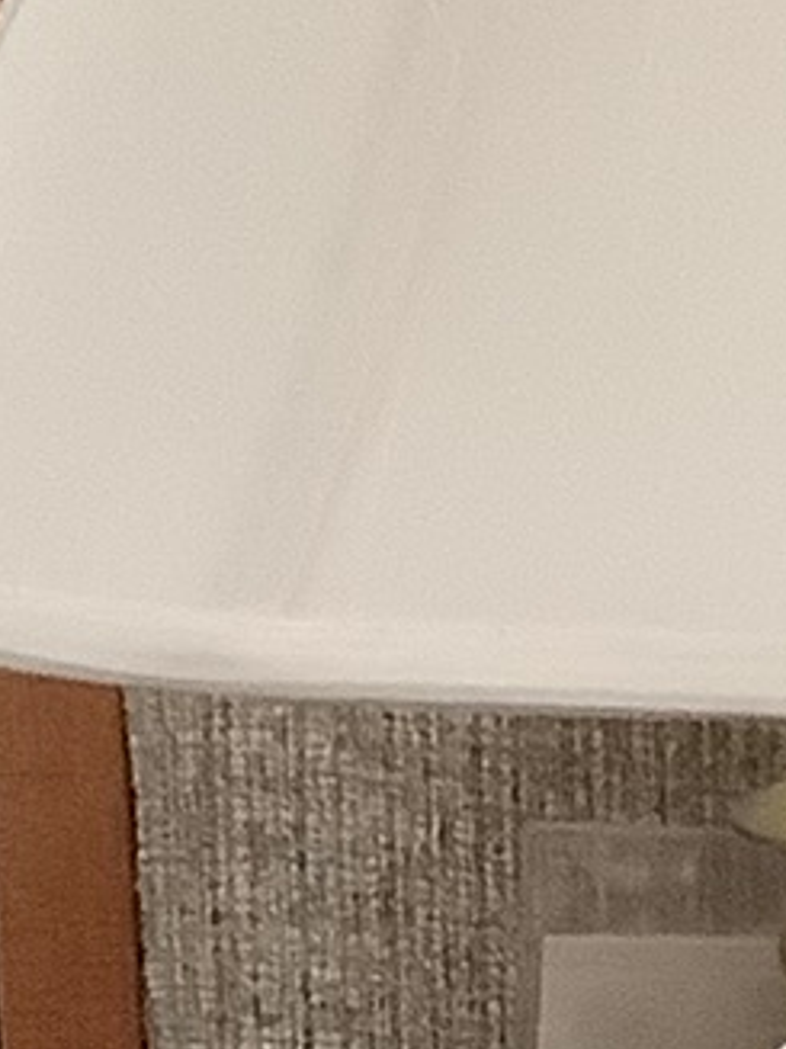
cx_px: 962
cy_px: 1039
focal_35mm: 194
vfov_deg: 10.1
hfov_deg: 7.6
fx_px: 5877
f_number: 2.4
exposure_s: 1/60
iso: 320
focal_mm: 3.3
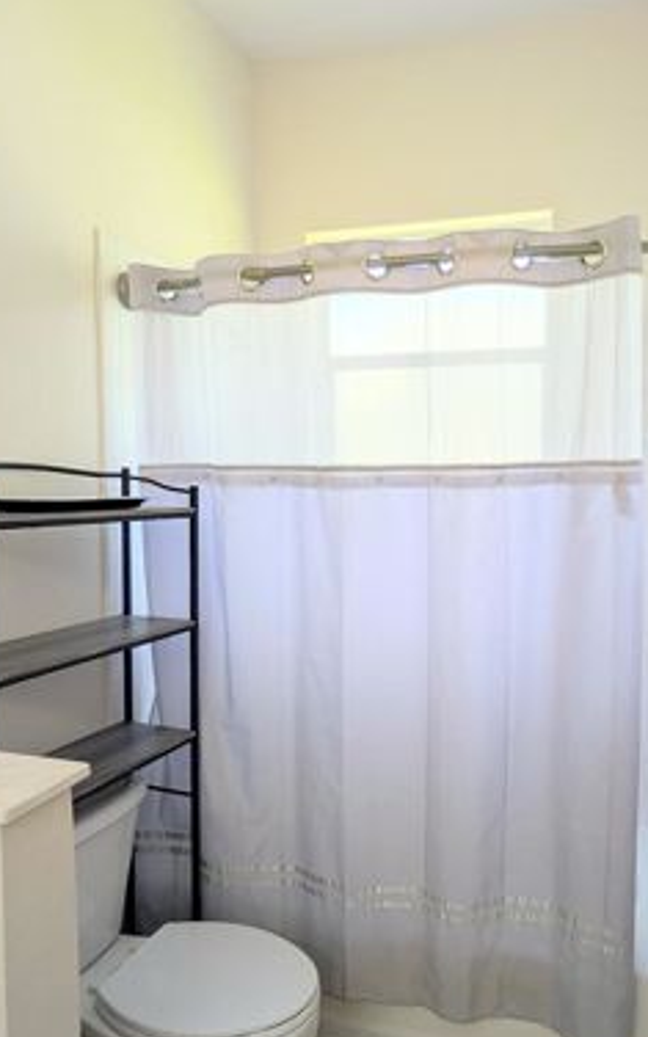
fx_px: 678
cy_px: 527
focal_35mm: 24
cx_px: 427
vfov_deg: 74.8
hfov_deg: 50.2
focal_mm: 2.35
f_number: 2.2
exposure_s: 1/120
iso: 51
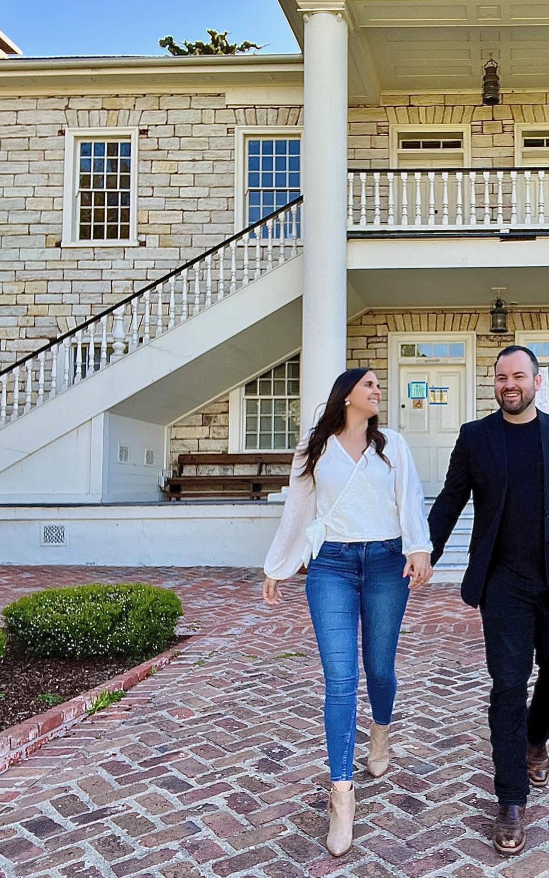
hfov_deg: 36.1
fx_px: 790
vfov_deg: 58.1
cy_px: 441
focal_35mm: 33
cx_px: 489
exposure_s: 1/121
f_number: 2.2
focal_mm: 2.71
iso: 25
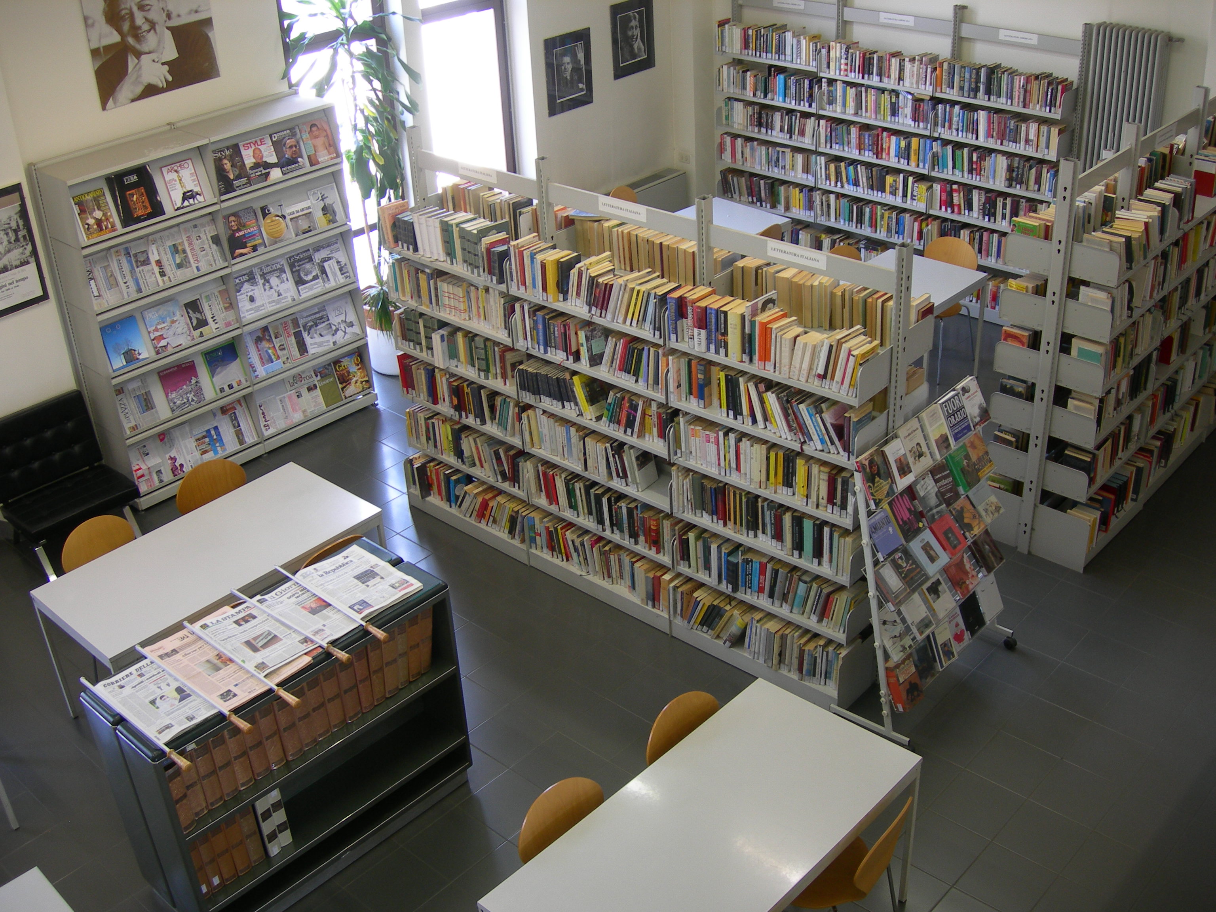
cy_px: 456
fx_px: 1335
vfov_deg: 37.7
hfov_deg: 49.0
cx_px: 608
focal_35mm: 38
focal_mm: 7.8
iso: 50
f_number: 2.8
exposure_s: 1/16
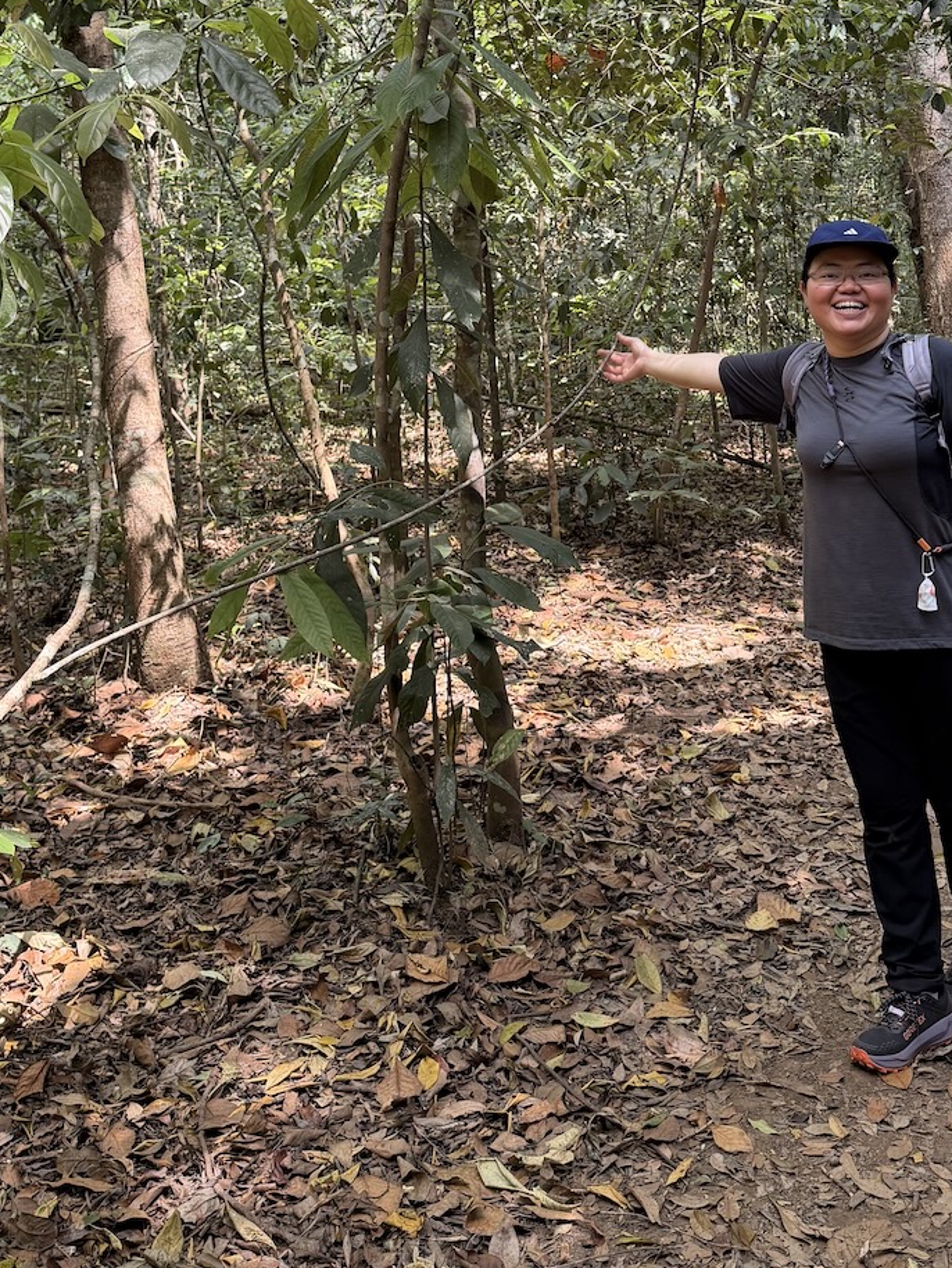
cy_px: 268
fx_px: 1539
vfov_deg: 42.9
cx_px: 598
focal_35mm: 42
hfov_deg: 34.2
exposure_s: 1/149
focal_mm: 6.76
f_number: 1.78
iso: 100
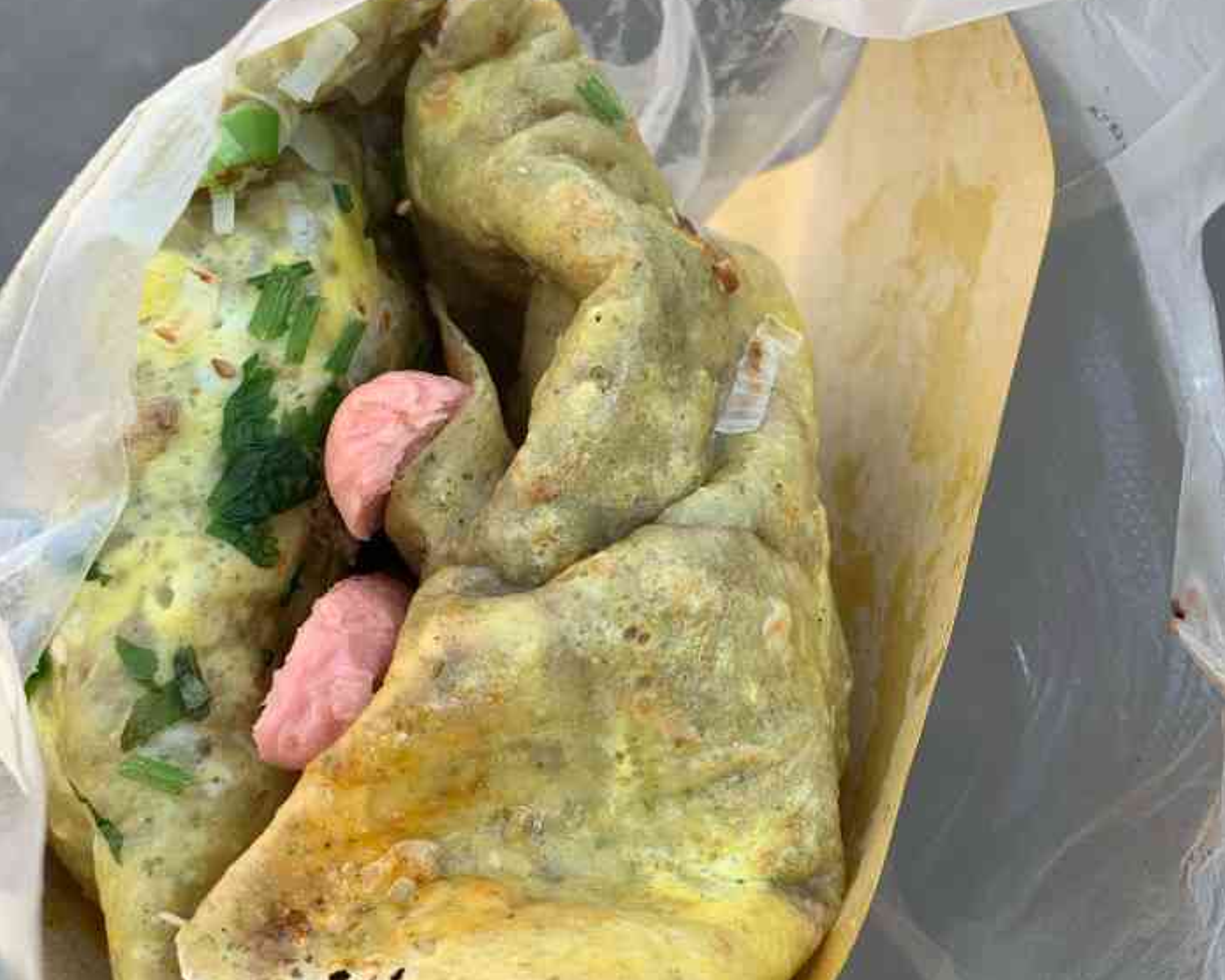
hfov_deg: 52.8
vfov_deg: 43.4
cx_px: 612
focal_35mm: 34
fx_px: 1233
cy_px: 485
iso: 25
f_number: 1.8
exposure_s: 1/242
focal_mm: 4.25
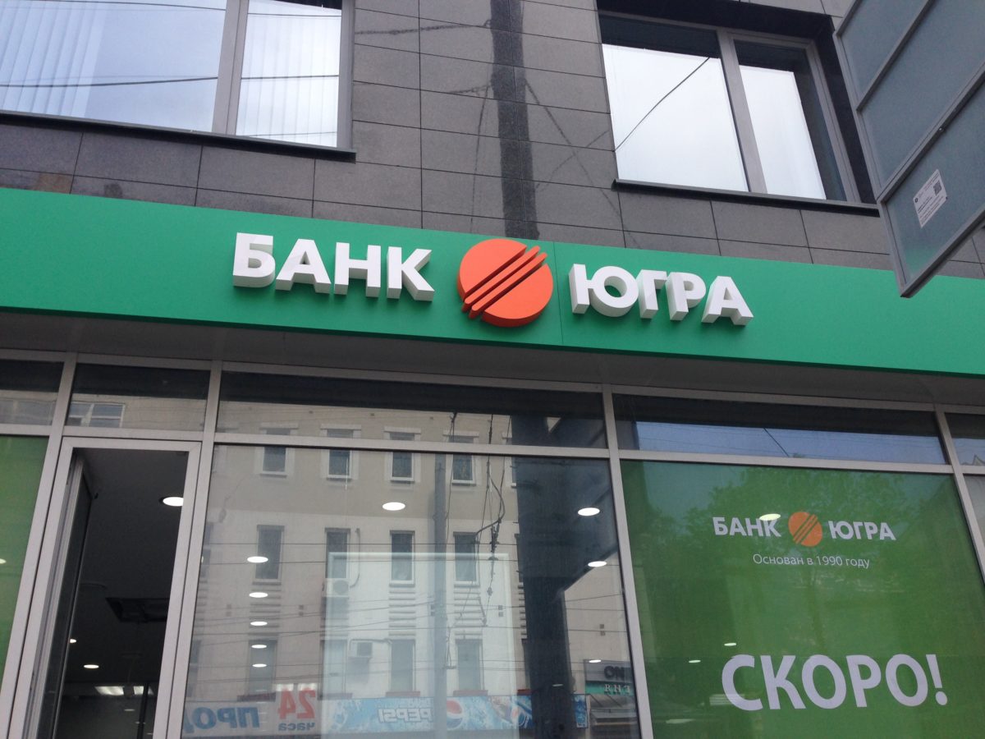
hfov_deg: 55.4
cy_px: 370
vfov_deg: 42.9
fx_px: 939
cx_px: 492
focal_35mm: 33
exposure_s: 1/467
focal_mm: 4.12
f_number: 2.4
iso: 50
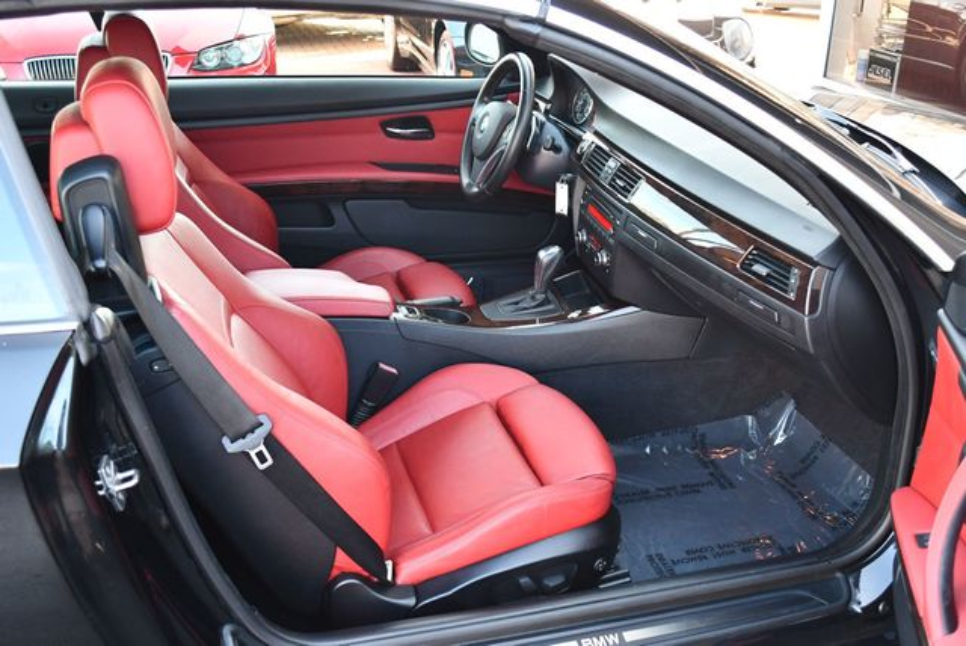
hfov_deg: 53.1
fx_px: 967
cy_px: 323
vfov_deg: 36.9
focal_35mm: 36
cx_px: 483
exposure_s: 1/160
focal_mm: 18
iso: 800
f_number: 3.5
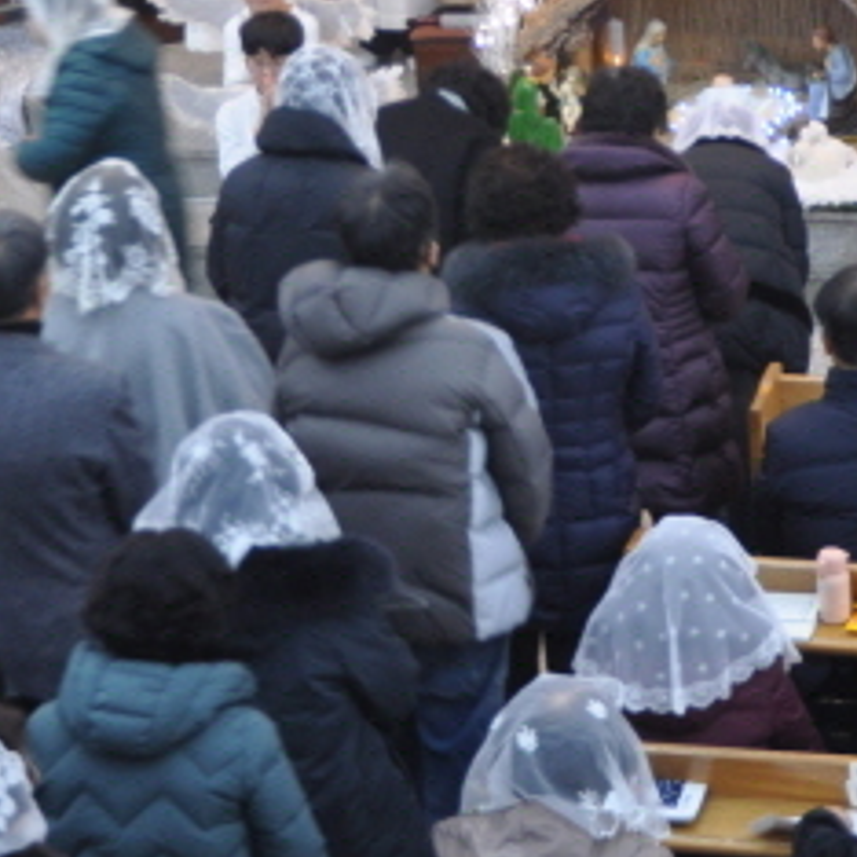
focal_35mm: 139
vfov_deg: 12.5
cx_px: 516
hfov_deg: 12.6
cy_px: 112
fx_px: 3893
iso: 400
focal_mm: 32
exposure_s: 1/20
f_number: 4.2
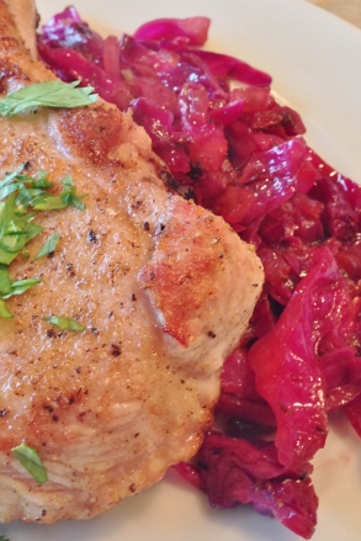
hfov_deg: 26.6
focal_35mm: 50
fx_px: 751
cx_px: 84
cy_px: 256
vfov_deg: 39.6
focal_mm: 4.12
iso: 125
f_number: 2.4
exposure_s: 1/20
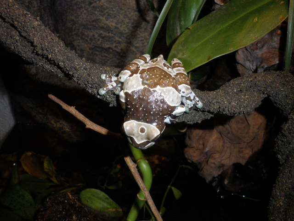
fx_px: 306
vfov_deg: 39.7
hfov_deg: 51.4
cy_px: 110
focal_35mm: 36
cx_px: 147
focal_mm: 6.3
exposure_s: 1/30
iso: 160
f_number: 5.6
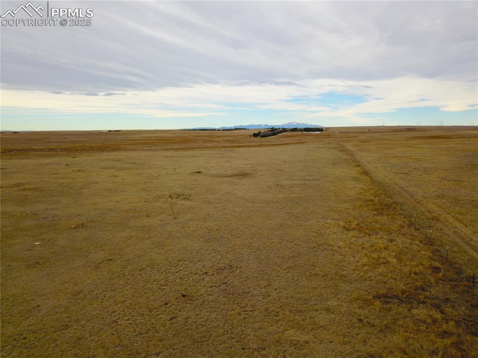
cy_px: 179
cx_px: 239
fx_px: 359
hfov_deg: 67.3
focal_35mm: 26
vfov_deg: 53.0
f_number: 2.2
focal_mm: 4.73
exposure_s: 1/891
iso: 100
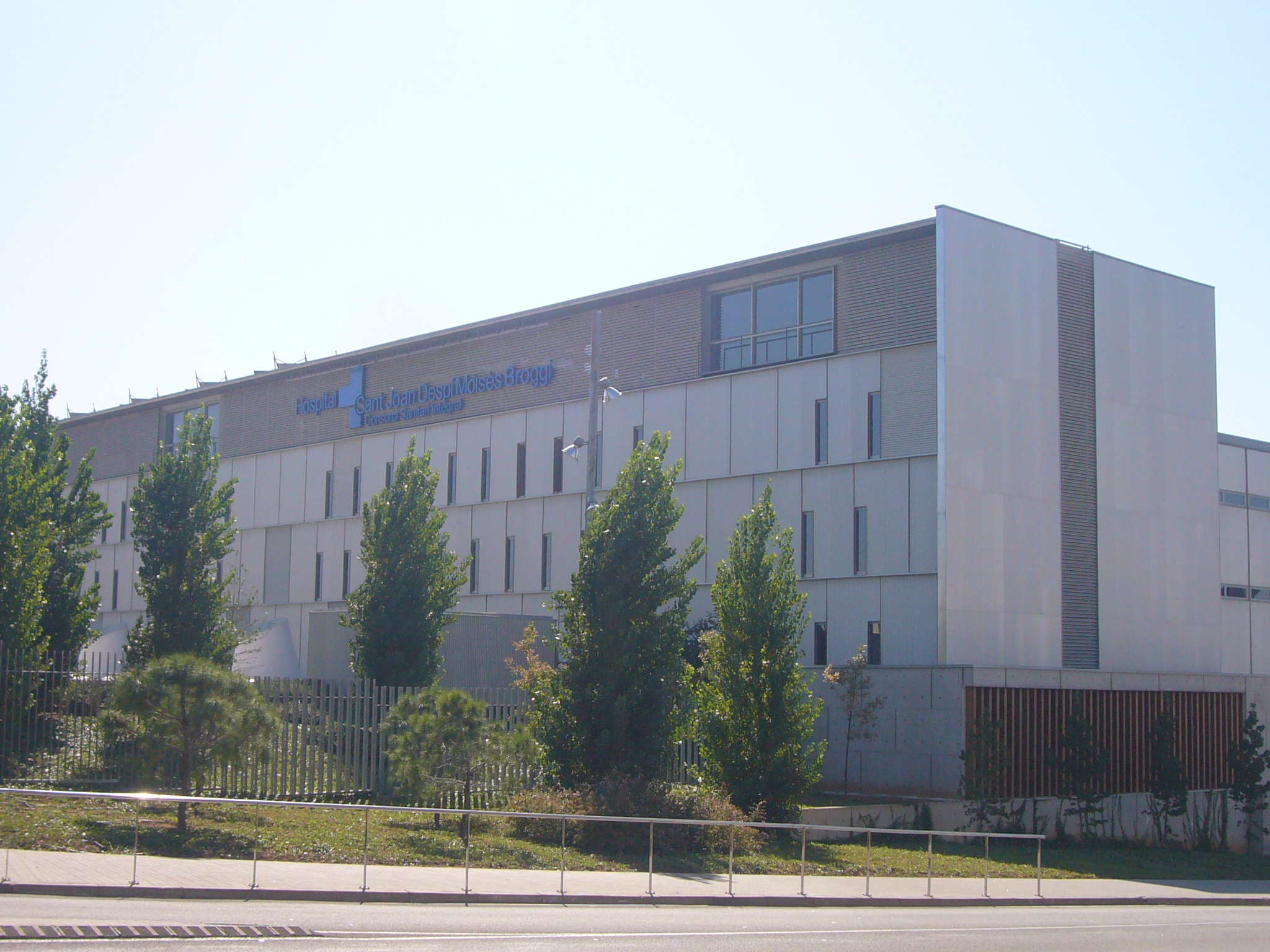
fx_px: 1761
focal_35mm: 48
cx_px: 635
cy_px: 476
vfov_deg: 30.3
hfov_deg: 39.7
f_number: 6.3
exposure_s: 1/320
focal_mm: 5.7
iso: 80
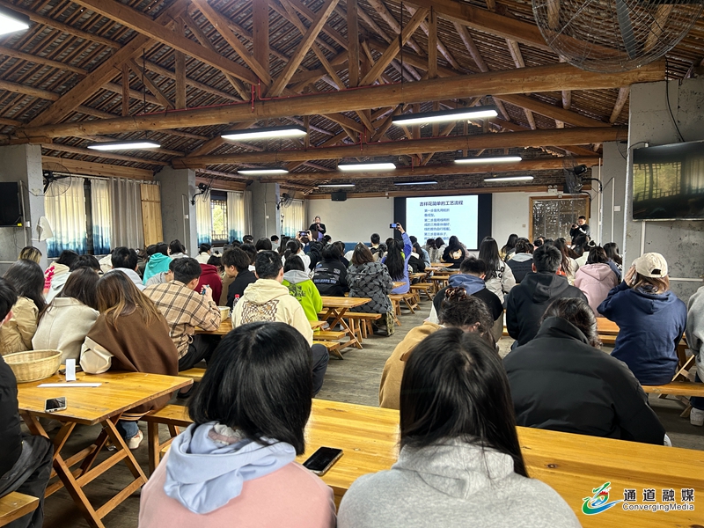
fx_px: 529
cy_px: 264
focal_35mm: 26
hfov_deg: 67.3
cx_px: 352
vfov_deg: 53.1
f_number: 1.5
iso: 125
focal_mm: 5.7
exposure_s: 1/60
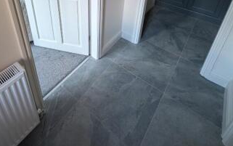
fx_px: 146
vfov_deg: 44.0
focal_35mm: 23
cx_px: 91
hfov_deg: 76.1
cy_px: -5
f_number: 1.7
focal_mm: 2.02
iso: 137
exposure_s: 1/24.1
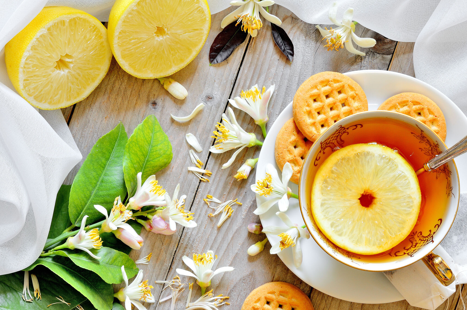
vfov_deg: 11.0
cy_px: 144
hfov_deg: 16.5
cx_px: 240
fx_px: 1607
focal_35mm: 124
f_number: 16
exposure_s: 1.6
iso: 100
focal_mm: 70
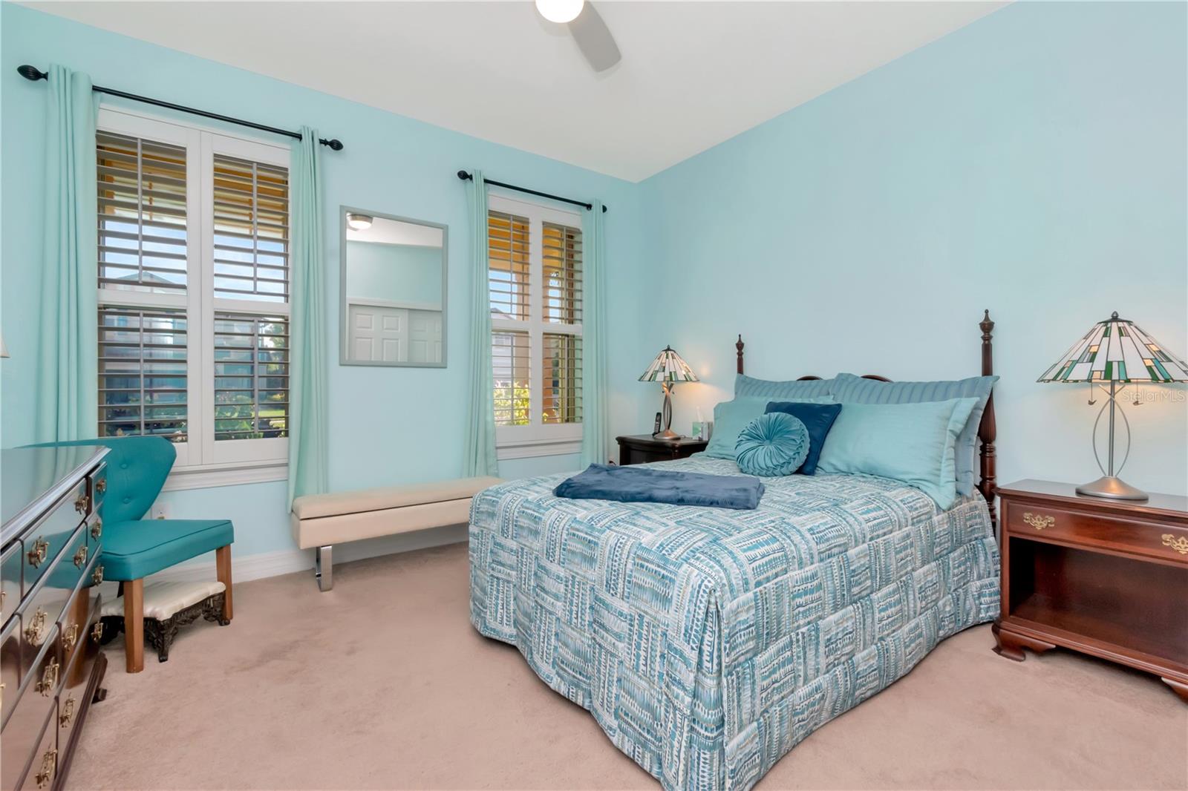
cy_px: 396
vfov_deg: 77.3
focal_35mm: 15
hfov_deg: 100.4
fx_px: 495
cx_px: 594
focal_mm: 10
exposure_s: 1/60
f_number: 13
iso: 1000
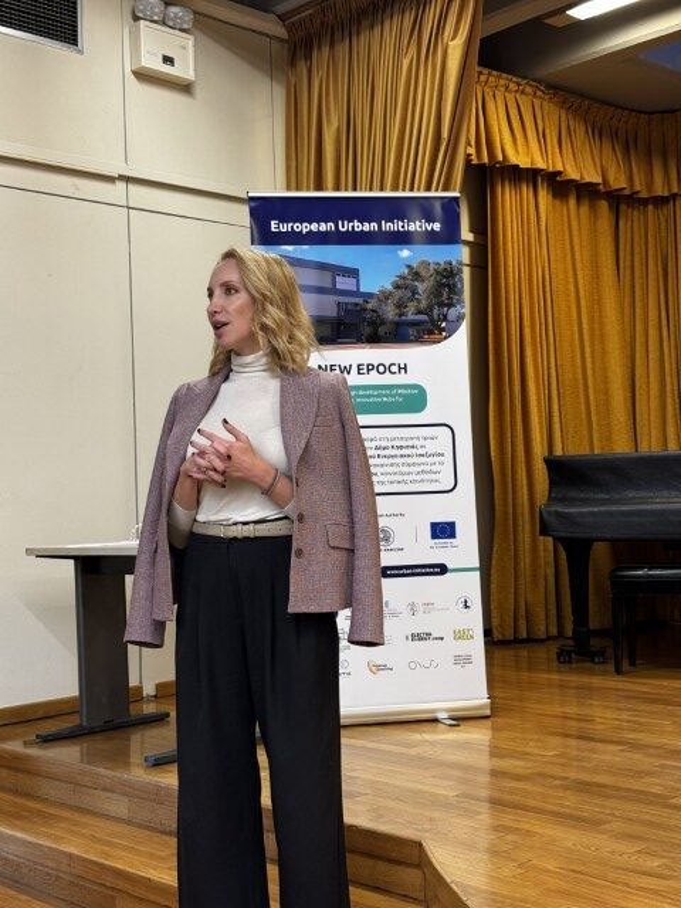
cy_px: 454
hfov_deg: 30.3
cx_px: 340
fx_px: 1259
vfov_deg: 39.7
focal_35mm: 48
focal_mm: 6.76
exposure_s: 1/50
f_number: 1.78
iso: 64
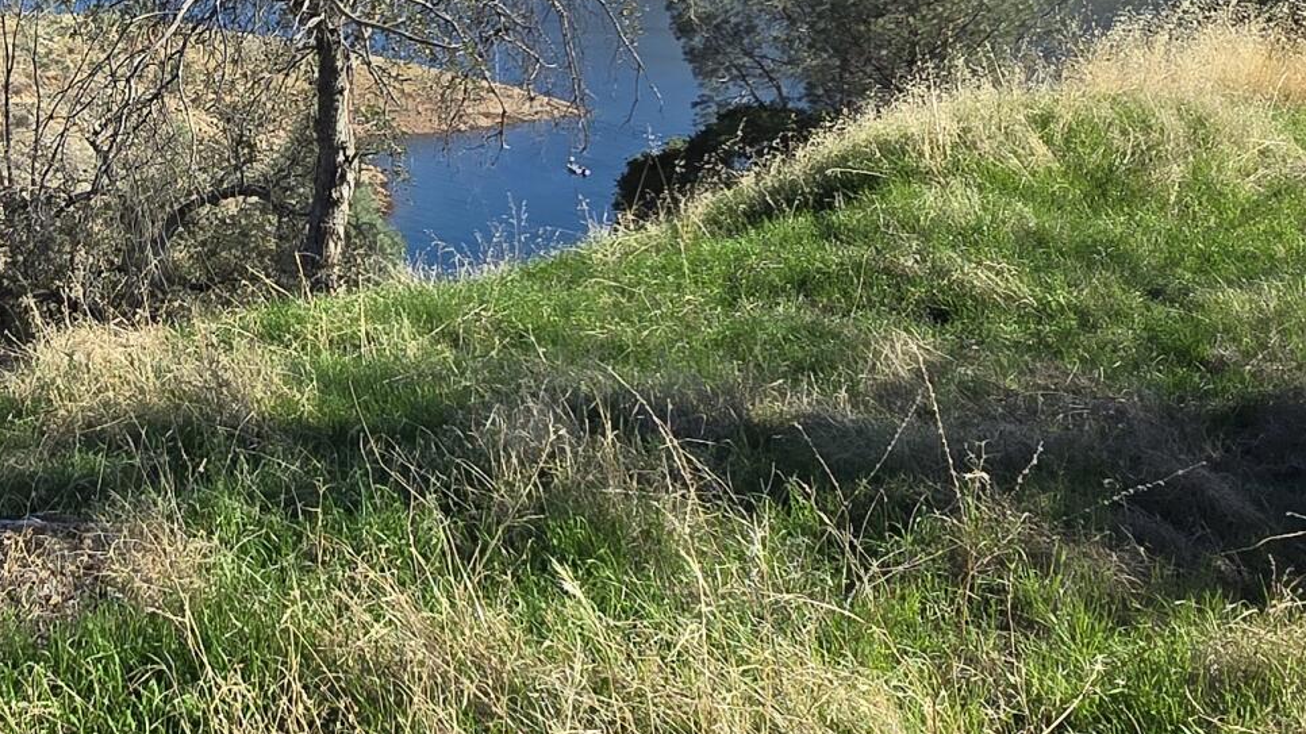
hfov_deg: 43.2
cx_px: 178
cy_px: 65
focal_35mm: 44
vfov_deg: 26.2
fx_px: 1523
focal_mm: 2.2
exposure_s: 1/1765
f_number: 2.2
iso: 50
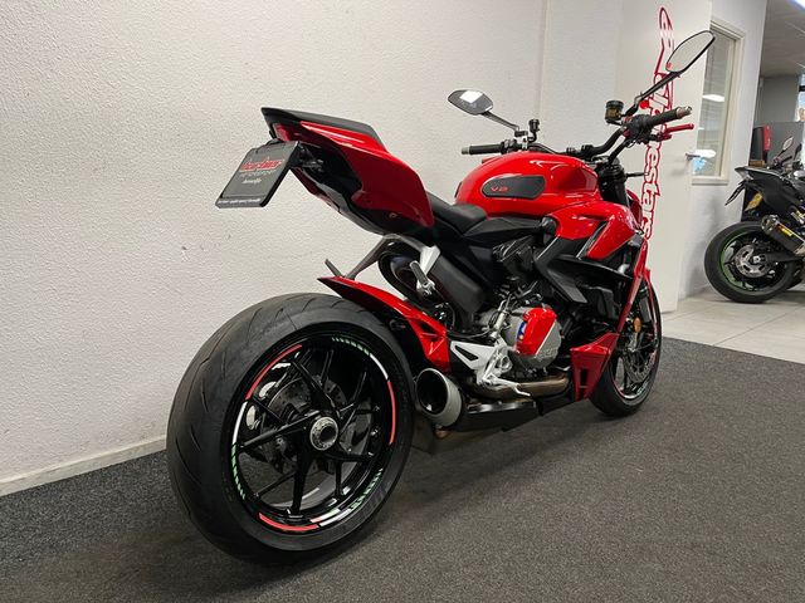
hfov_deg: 67.3
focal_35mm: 26
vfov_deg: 53.1
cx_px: 402
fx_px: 605
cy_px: 302
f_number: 1.6
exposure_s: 1/50
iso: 80
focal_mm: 5.1
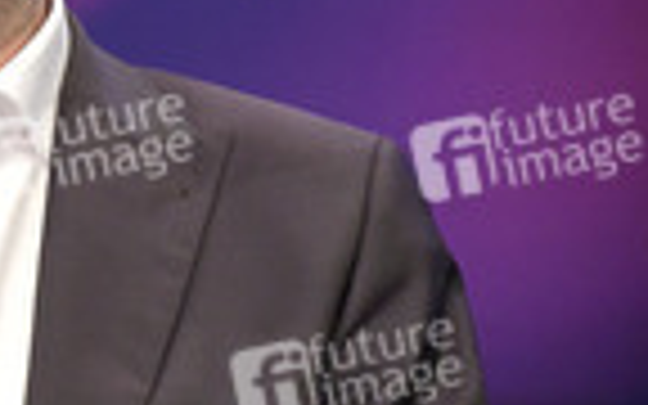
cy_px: 36
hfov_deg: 11.6
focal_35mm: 179
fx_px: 3161
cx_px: -43
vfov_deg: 7.3
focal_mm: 56
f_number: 5.6
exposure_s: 1/200
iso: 2000
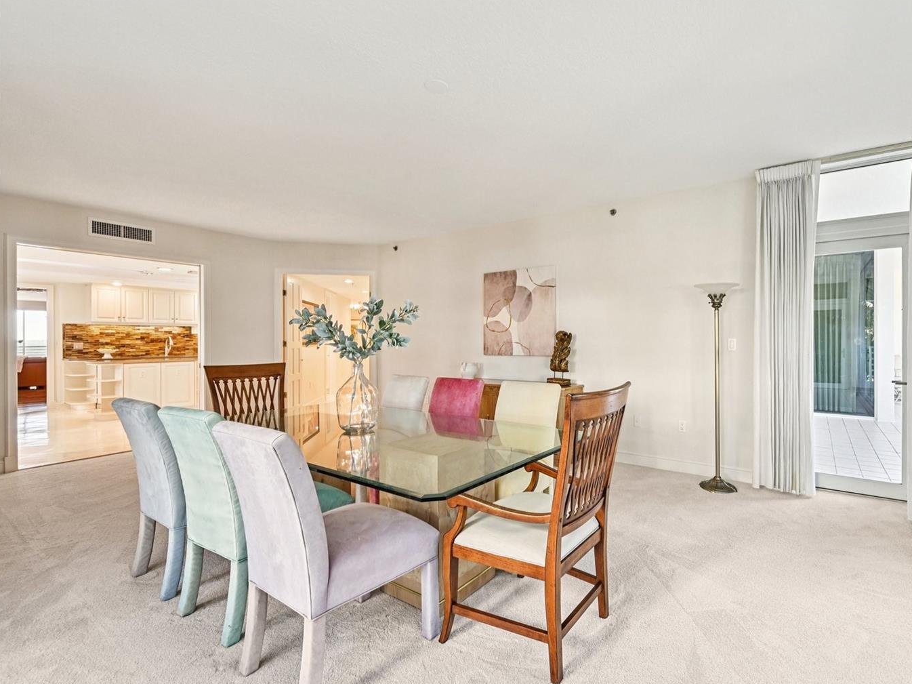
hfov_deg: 93.5
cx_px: 538
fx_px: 421
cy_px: 346
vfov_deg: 78.1
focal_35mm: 16
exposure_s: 1/15
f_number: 8
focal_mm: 14
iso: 400
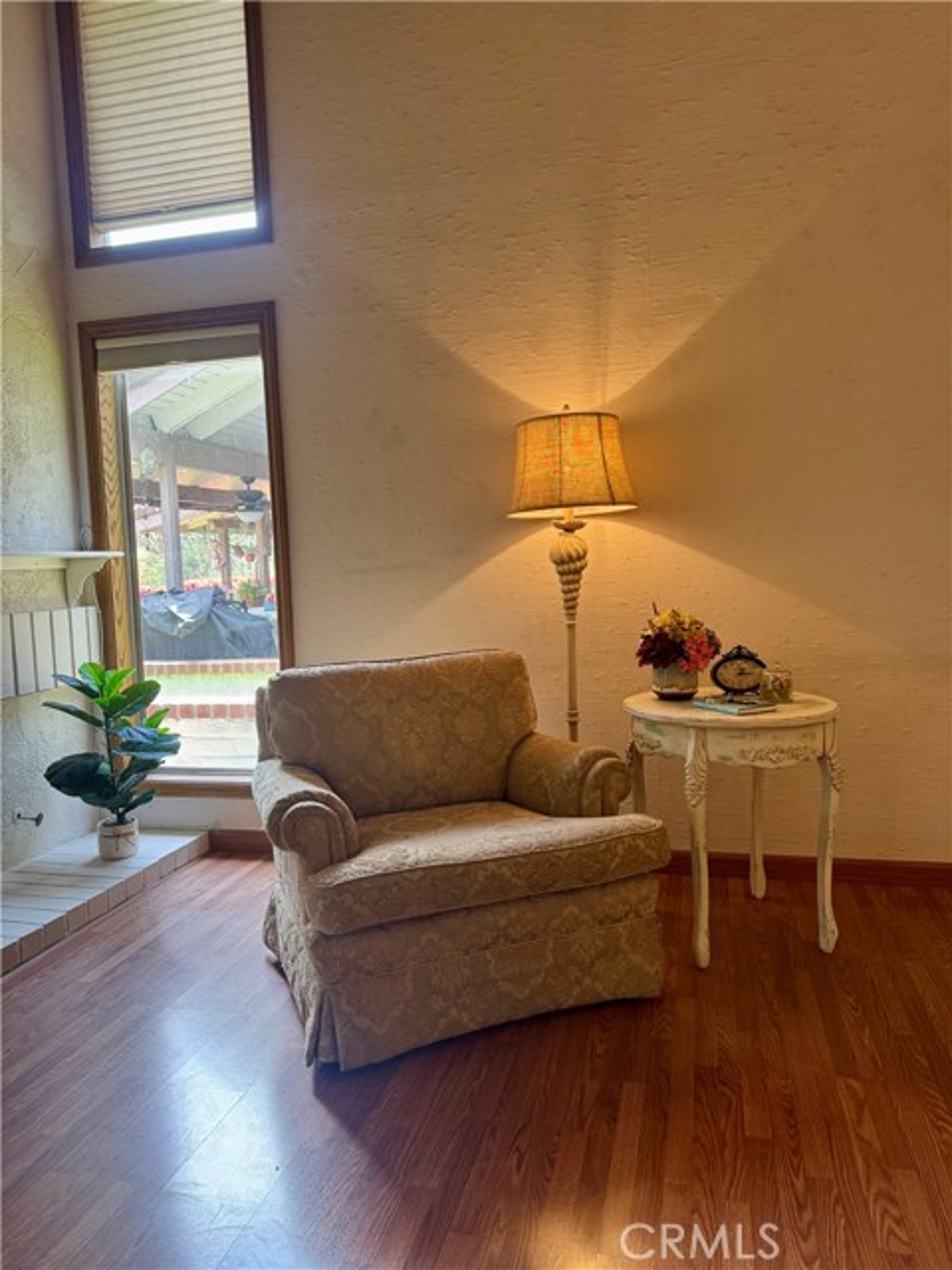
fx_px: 880
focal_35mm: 24
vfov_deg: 71.6
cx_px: 476
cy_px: 635
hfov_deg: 56.8
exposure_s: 1/120
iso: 200
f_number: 1.78
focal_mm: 6.76
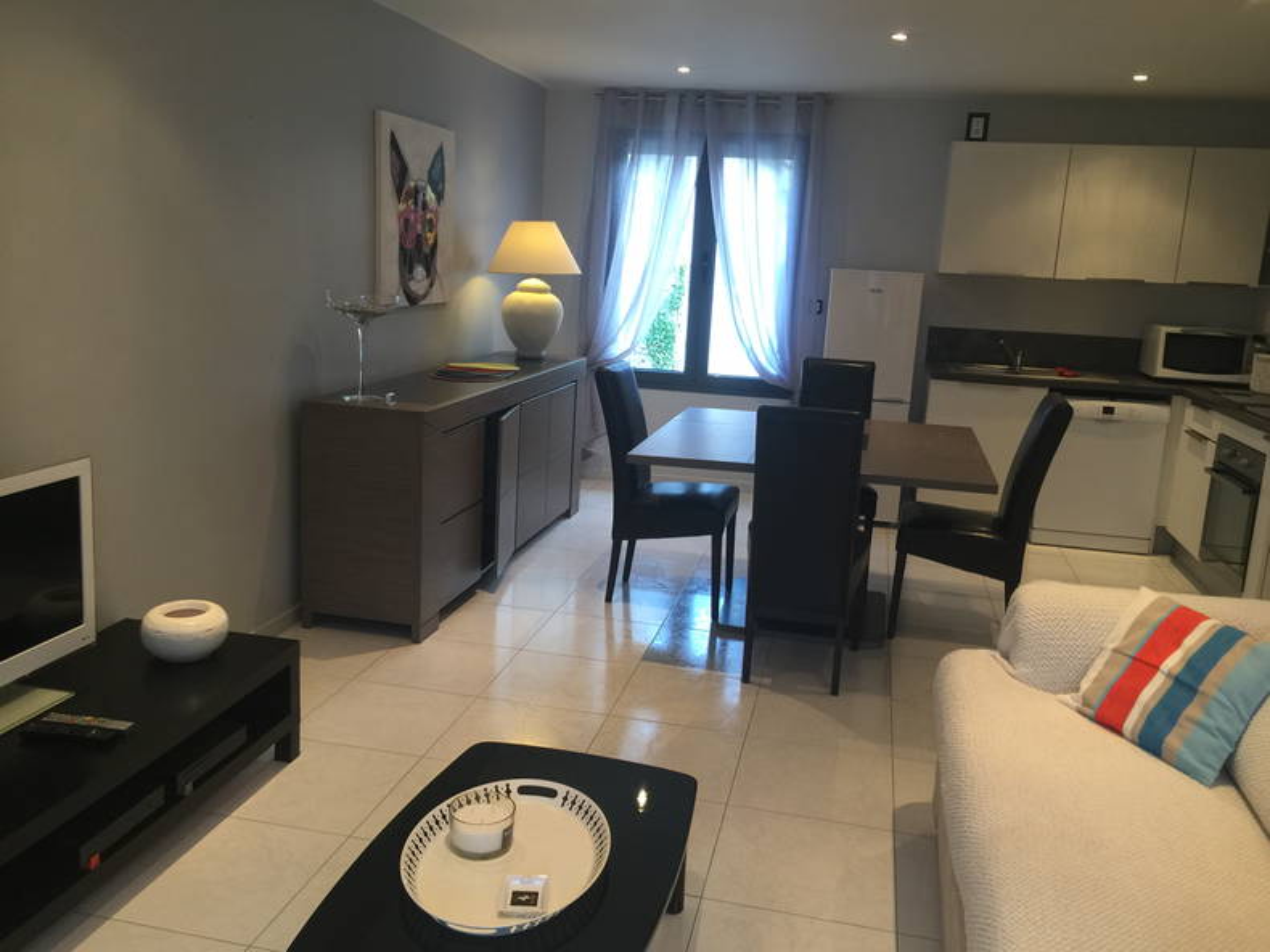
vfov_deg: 48.2
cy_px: 476
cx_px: 635
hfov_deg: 61.7
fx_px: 1064
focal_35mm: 29
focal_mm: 4.15
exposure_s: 1/17
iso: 64
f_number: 2.2
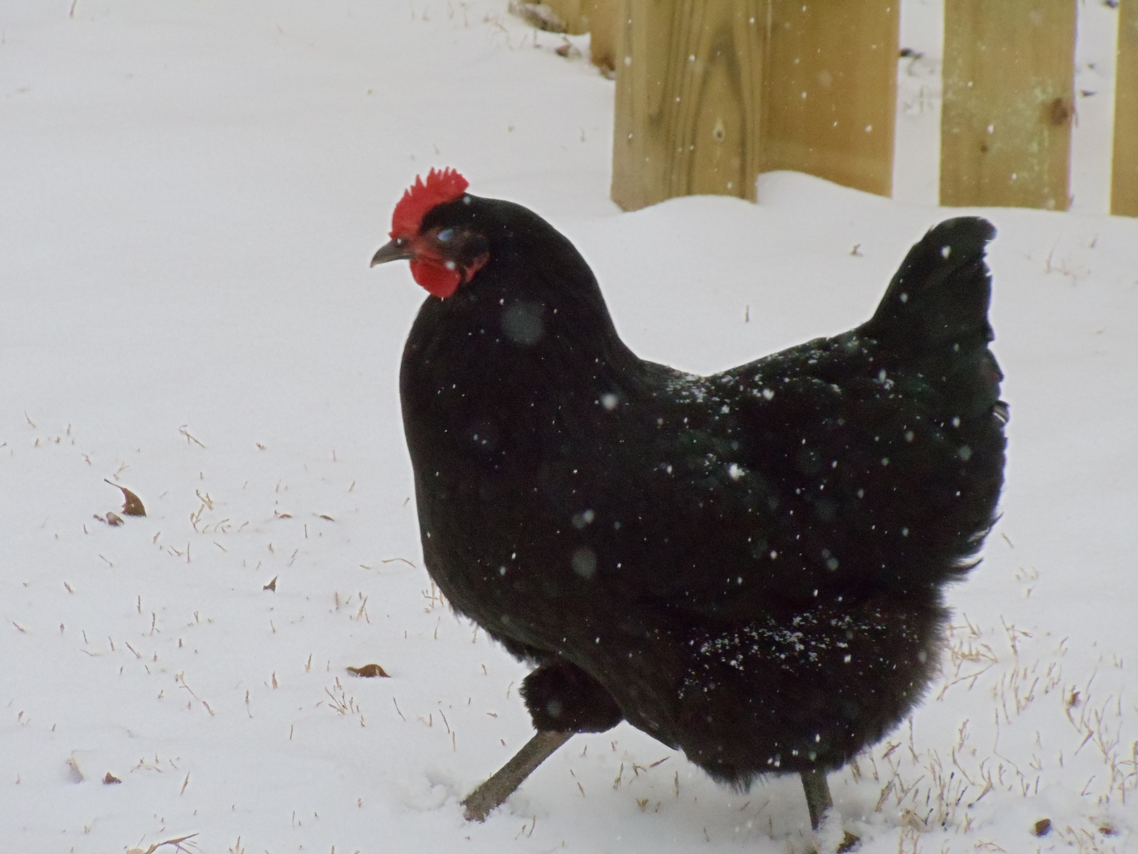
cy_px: 427
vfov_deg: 7.1
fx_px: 6838
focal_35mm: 208
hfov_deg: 9.5
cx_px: 569
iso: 800
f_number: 5.2
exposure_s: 1/640
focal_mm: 28.34
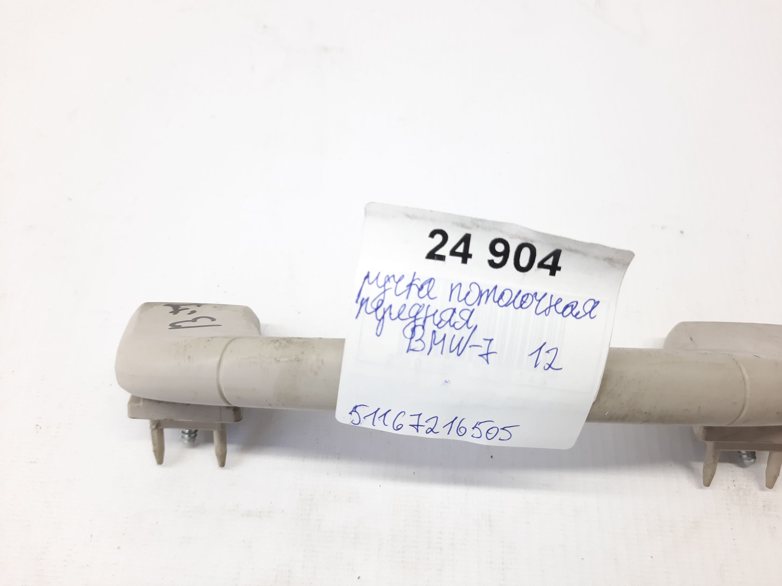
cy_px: 293
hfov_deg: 69.4
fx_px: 565
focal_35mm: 25
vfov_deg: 54.9
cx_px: 391
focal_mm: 4.6
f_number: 2
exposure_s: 1/50
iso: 80
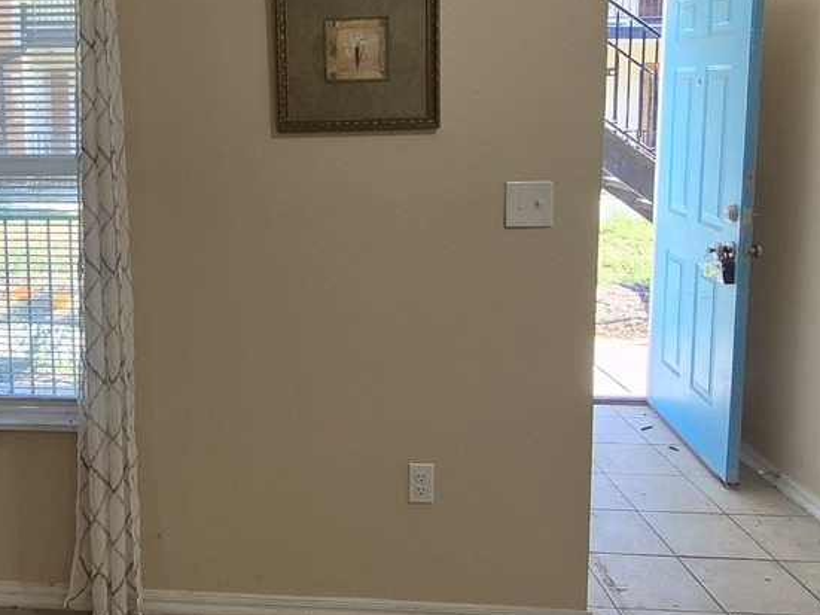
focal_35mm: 34
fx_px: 805
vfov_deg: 40.9
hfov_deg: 51.7
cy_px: 176
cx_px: 205
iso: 125
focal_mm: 1.74
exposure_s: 1/60
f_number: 2.2
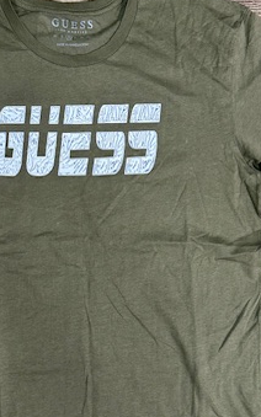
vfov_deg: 41.7
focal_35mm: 48
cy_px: 237
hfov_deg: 26.7
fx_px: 546
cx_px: 78
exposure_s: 1/50
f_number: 1.78
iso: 250
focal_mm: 6.86
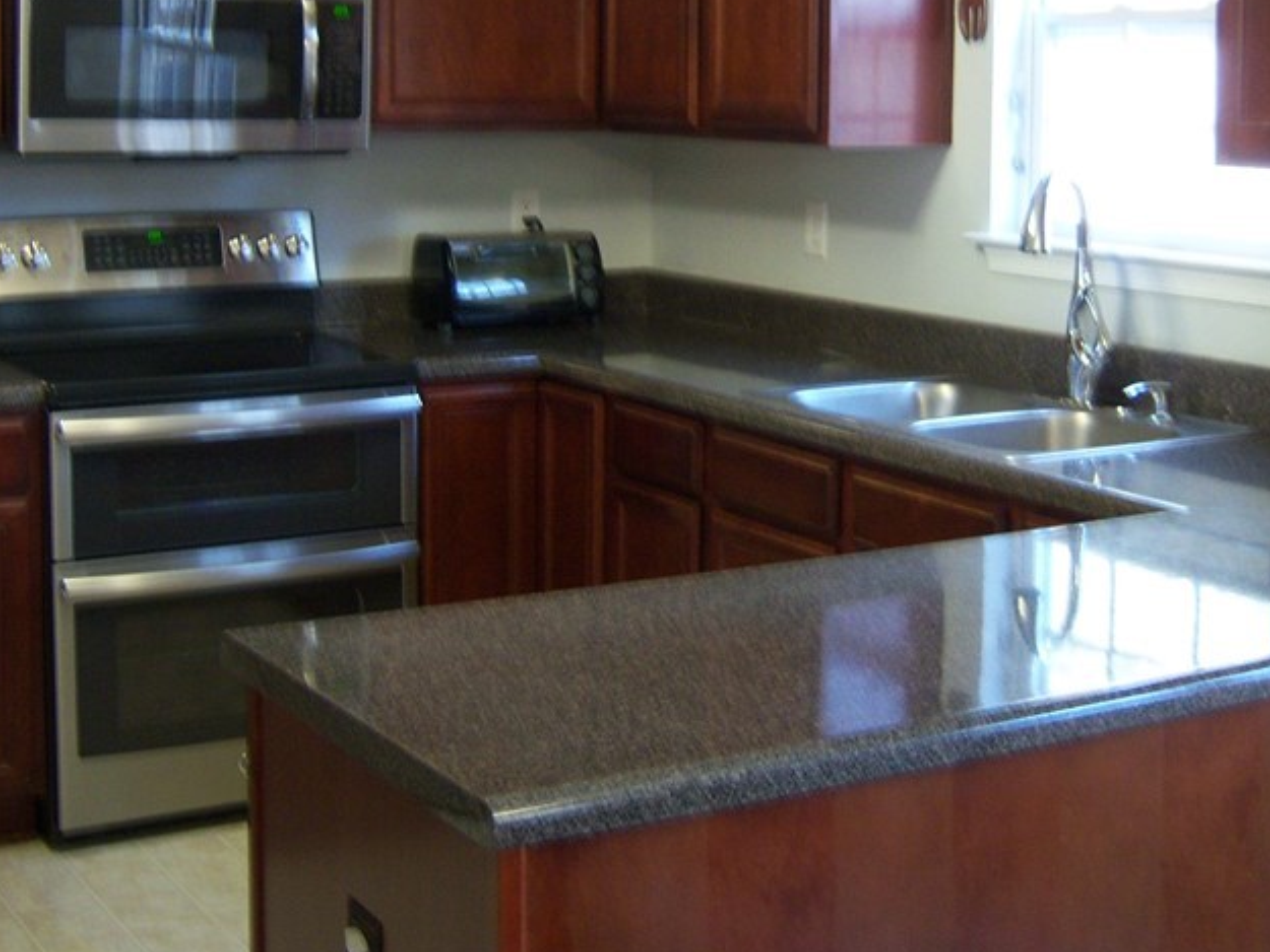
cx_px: 725
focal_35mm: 59
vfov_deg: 24.5
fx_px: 2165
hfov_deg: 32.6
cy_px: 215
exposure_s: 1/10
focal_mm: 7.5
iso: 160
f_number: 2.8
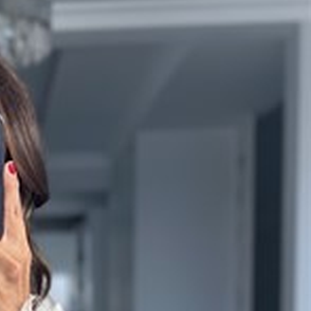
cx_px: -89
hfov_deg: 11.7
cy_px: 457
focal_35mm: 146
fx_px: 1484
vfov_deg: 11.5
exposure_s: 1/172
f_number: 1.78
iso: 125
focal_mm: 6.86
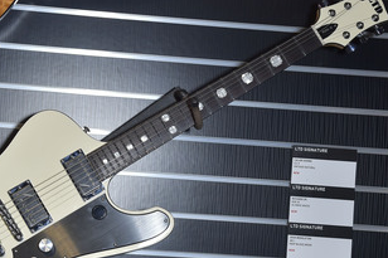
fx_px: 786
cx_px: 113
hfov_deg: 27.5
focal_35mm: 73
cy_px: 155
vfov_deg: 18.6
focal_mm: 50
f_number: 6.3
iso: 1250
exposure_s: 1/250
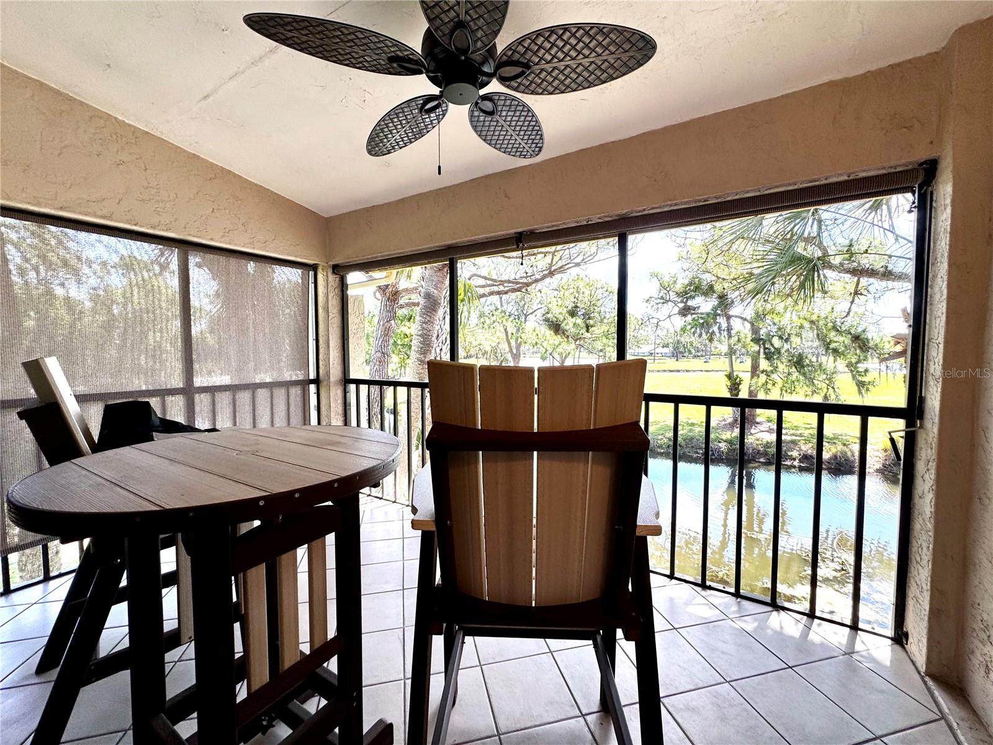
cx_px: 496
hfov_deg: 102.1
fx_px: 402
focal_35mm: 14
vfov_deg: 85.7
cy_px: 372
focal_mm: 2.22
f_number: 2.2
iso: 40
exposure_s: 1/141
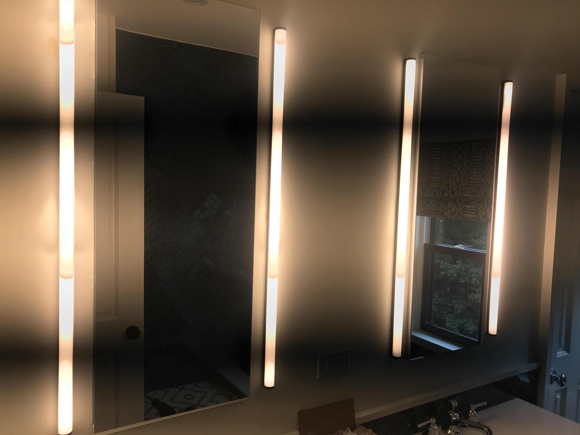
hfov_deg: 63.4
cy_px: 218
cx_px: 290
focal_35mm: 28
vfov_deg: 49.7
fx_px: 469
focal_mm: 3.99
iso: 20
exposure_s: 1/265
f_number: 1.8
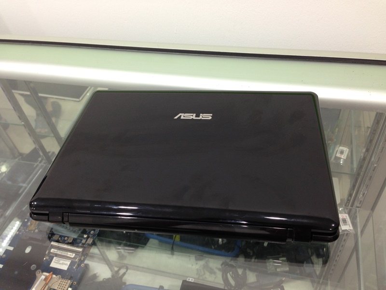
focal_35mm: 33
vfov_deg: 42.9
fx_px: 368
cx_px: 193
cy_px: 145
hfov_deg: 55.4
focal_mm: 4.12
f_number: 2.4
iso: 64
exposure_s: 1/20
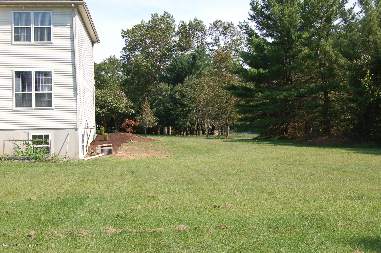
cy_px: 126
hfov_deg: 42.4
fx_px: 491
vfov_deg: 28.8
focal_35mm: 46
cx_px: 190
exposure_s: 1/250
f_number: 8
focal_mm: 31
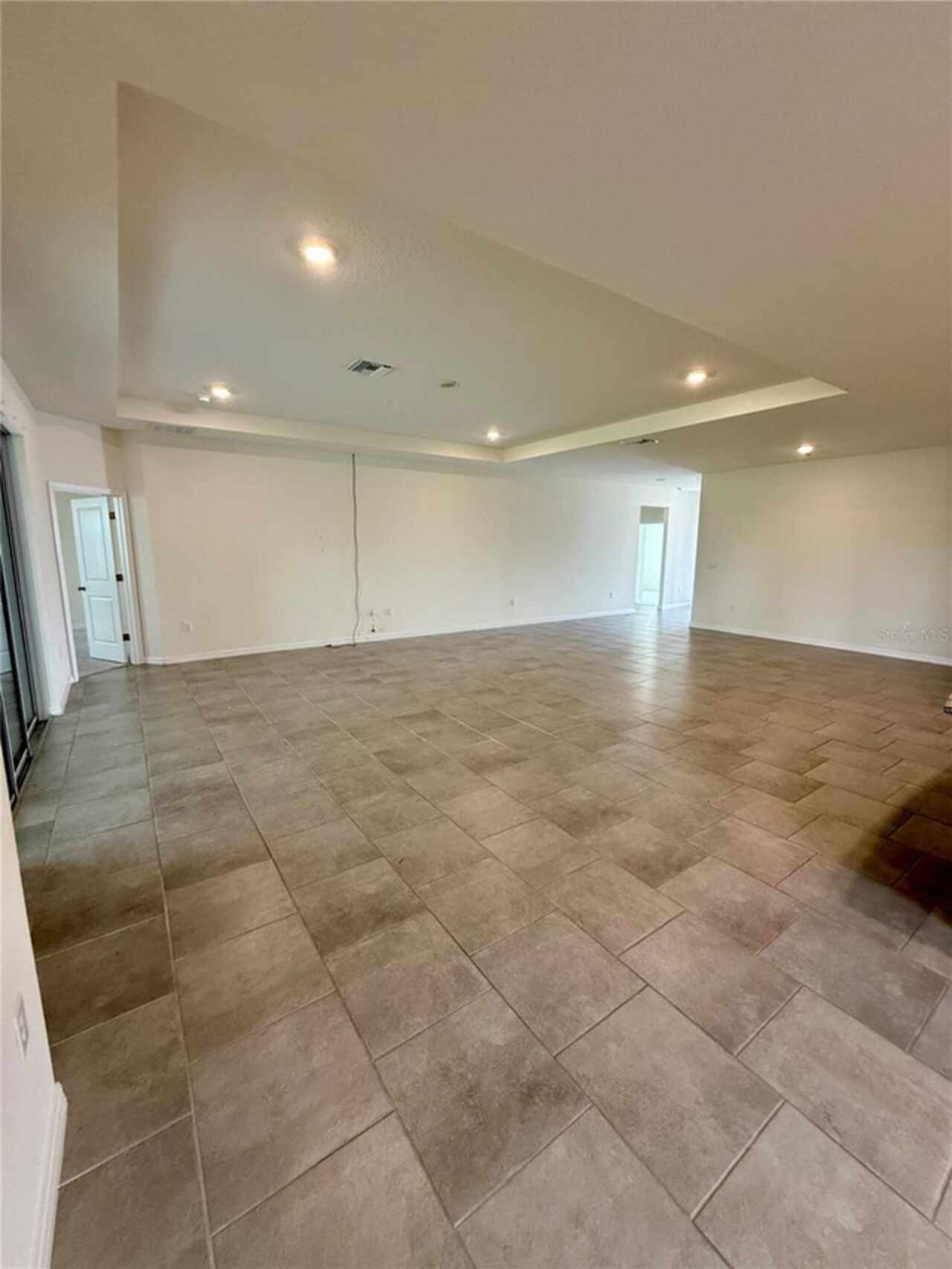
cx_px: 476
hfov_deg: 85.7
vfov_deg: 102.1
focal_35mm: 14
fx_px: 513
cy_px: 634
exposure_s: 1/120
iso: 320
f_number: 2.2
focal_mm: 2.22
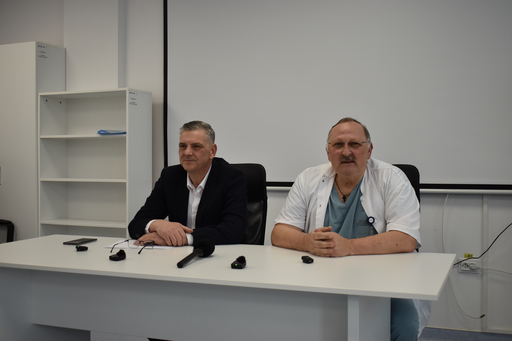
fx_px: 619
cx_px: 256
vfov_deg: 30.8
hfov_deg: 45.0
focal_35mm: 44
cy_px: 170
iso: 450
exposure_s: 1/250
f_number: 4.2
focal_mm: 29
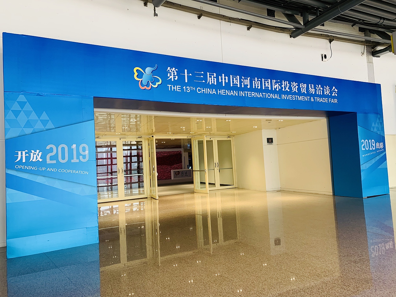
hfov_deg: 67.3
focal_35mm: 26
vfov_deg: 53.1
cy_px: 148
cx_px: 198
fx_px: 297
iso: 80
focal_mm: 4.25
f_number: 1.8
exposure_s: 1/50
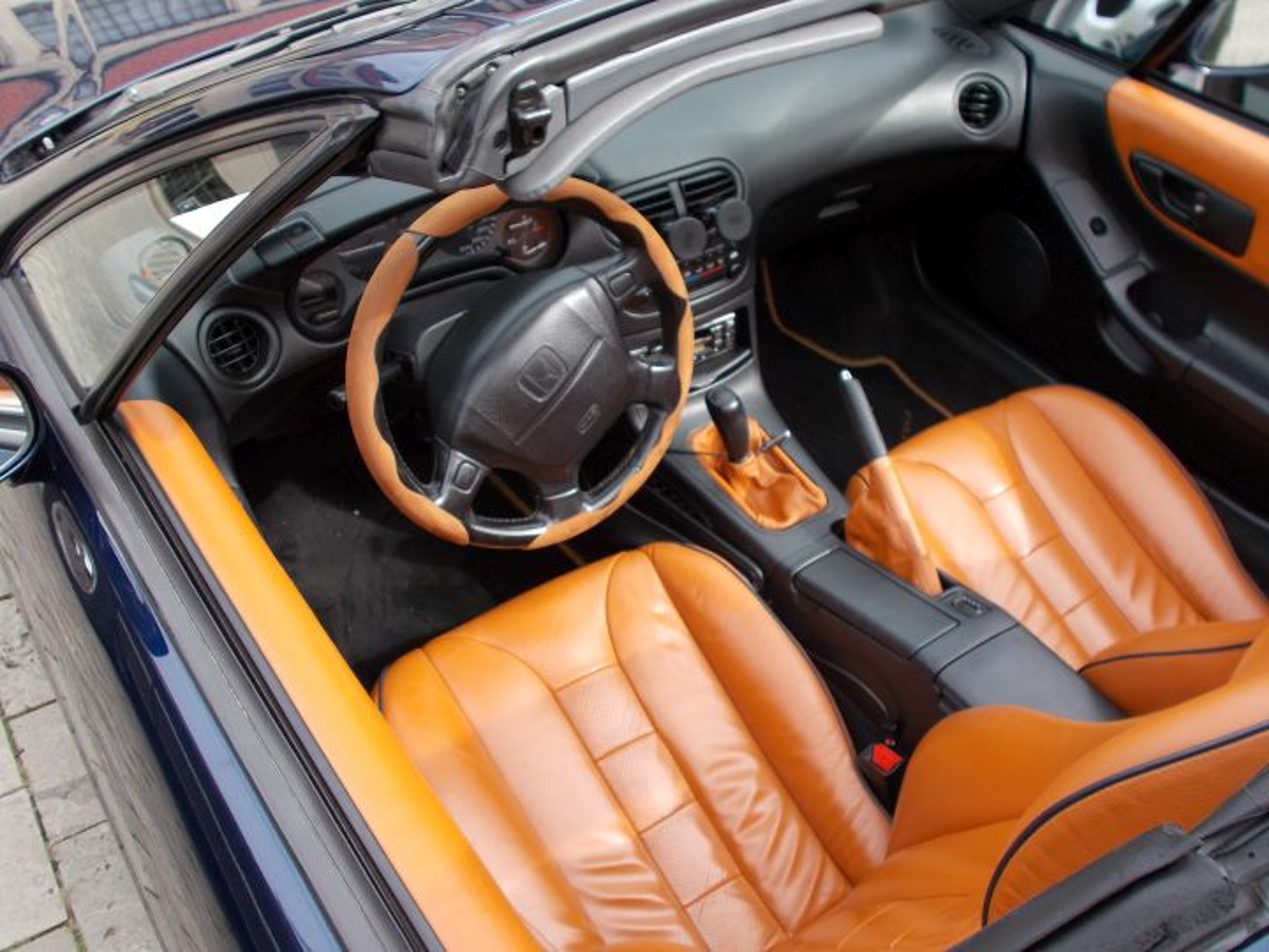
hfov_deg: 54.0
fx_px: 1246
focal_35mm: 34
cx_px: 634
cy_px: 476
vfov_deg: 41.8
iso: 80
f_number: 3.6
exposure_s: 1/125
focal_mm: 6
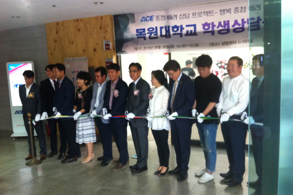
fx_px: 301
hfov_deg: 51.9
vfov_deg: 35.9
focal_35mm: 37
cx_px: 145
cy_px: 106
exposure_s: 1/17
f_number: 2.8
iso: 200
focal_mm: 3.85
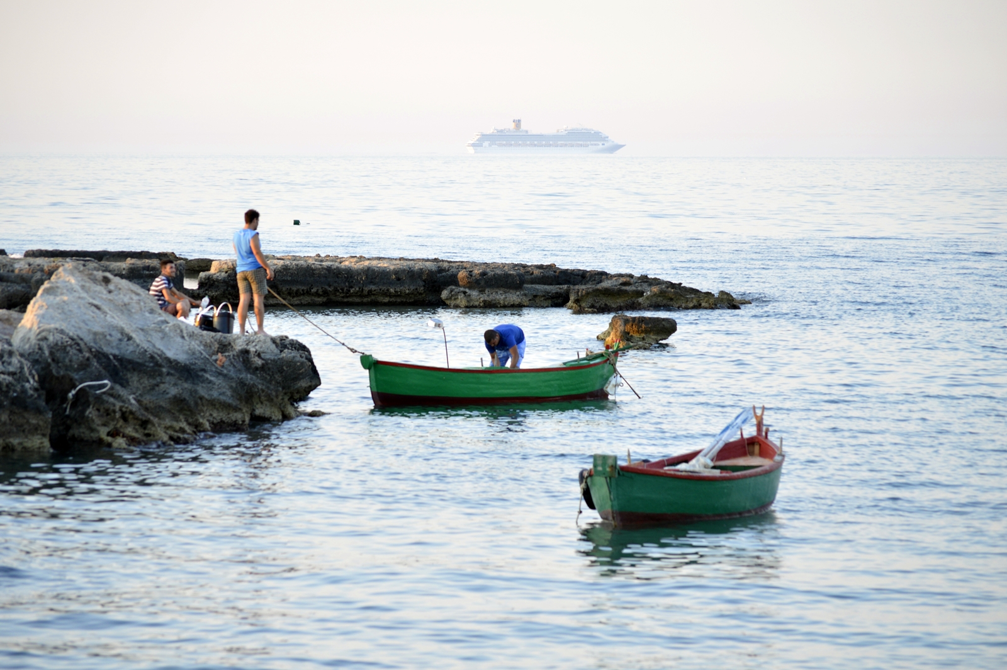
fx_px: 4863
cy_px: 335
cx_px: 504
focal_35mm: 174
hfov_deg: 11.8
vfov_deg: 7.9
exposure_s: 1/80
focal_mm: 116
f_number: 5
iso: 200
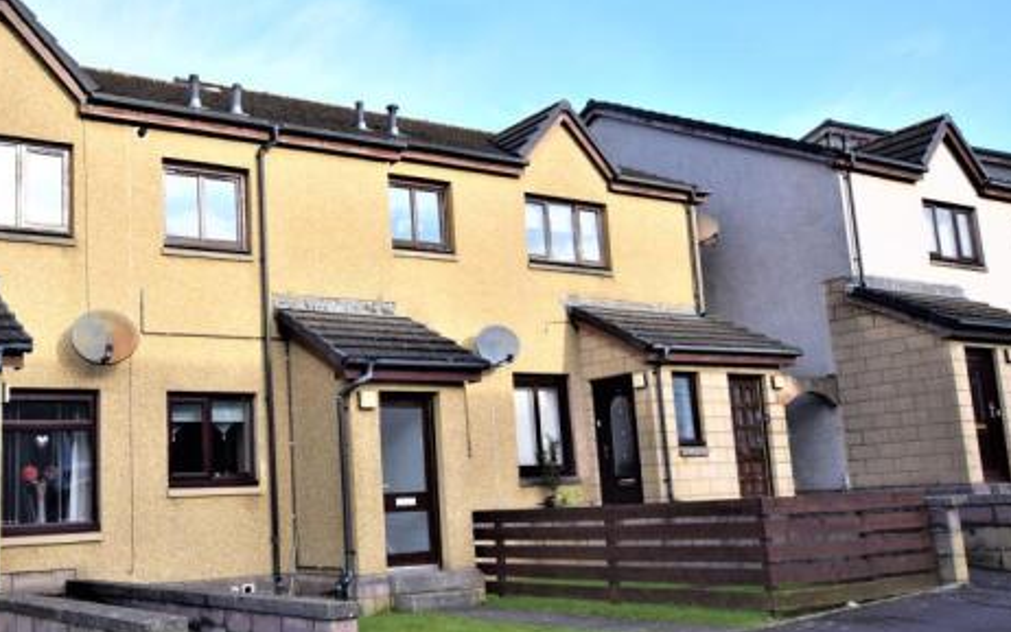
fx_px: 1075
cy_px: 325
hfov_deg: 49.5
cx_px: 340
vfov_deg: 32.8
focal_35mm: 39
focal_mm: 18
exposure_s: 1/160
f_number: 6.3
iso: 100
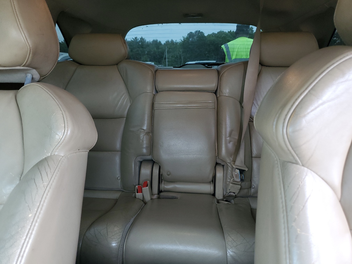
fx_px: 264
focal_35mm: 26
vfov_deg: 53.1
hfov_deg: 67.3
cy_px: 132
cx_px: 176
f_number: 1.5
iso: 91
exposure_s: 1/120
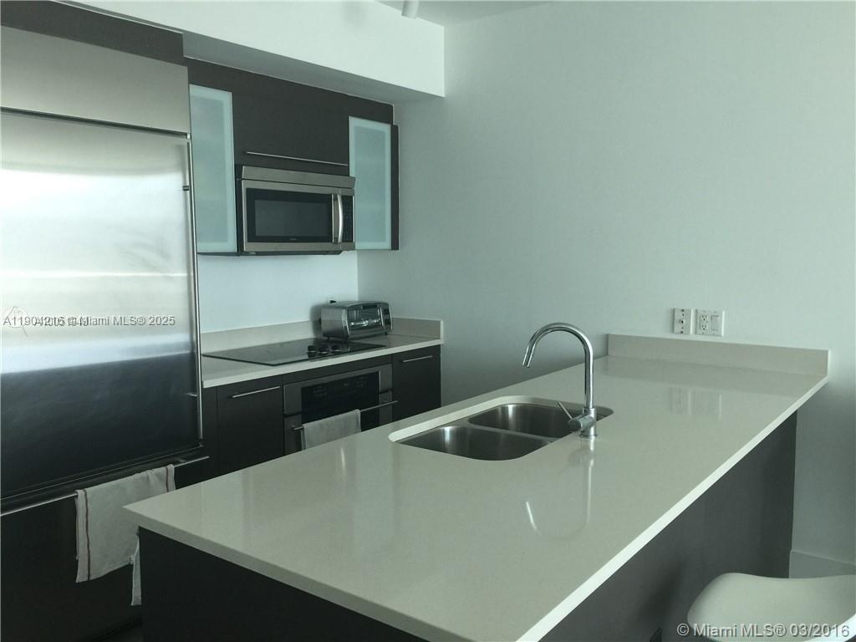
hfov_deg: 61.7
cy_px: 321
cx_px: 428
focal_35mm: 29
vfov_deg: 48.2
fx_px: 717
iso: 50
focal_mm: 4.15
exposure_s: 1/30
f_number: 2.2
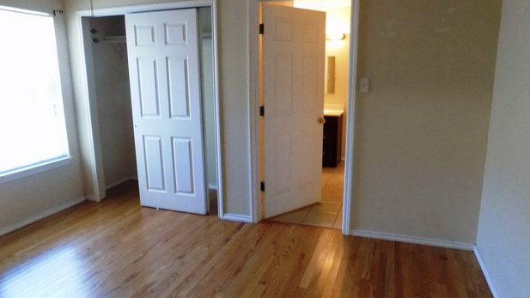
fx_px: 365
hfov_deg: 71.9
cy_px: 149
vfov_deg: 44.4
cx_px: 267
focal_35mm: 26
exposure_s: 1/25
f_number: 3.1
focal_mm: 4
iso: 400
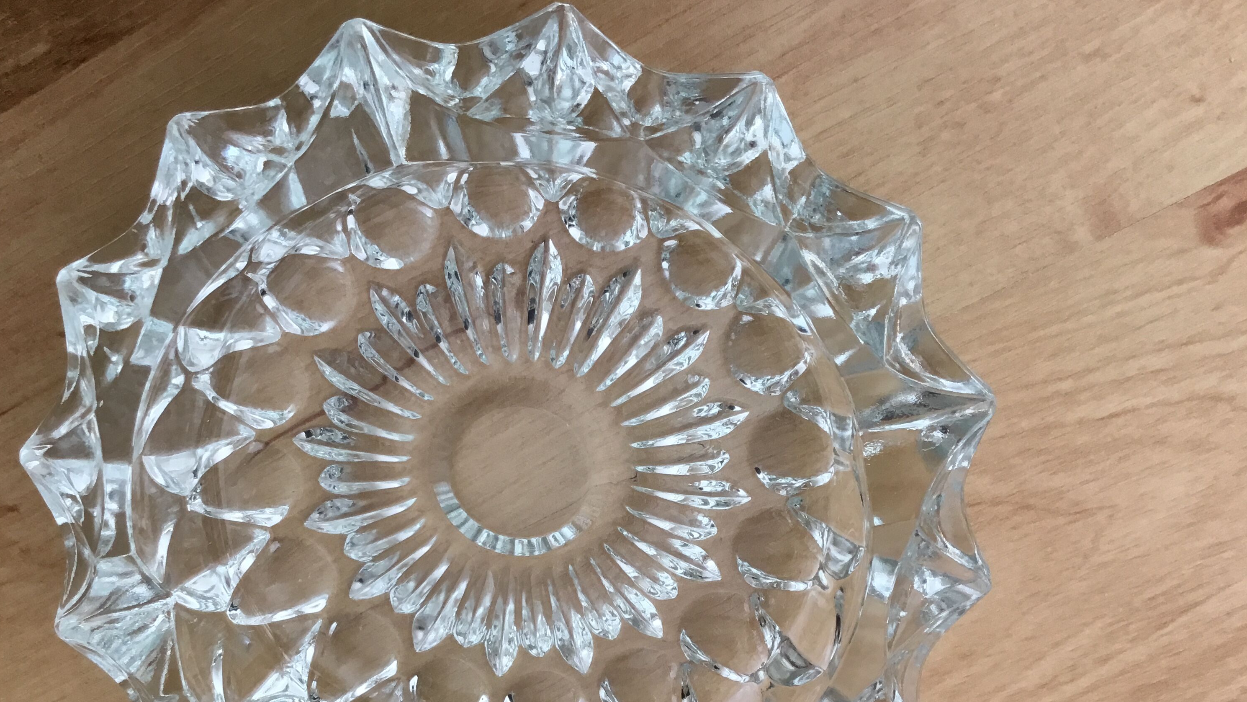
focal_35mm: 37
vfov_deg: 31.8
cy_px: 464
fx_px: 1223
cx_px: 592
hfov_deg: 54.0
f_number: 2.4
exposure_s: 1/33
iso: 25
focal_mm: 3.3
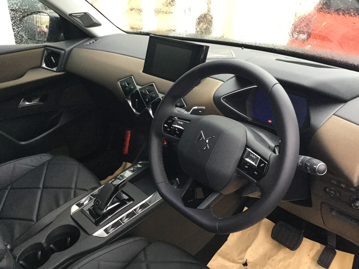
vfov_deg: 45.4
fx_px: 321
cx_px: 180
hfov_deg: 58.4
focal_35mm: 31
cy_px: 134
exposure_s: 1/30
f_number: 2.4
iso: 200
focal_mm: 3.3
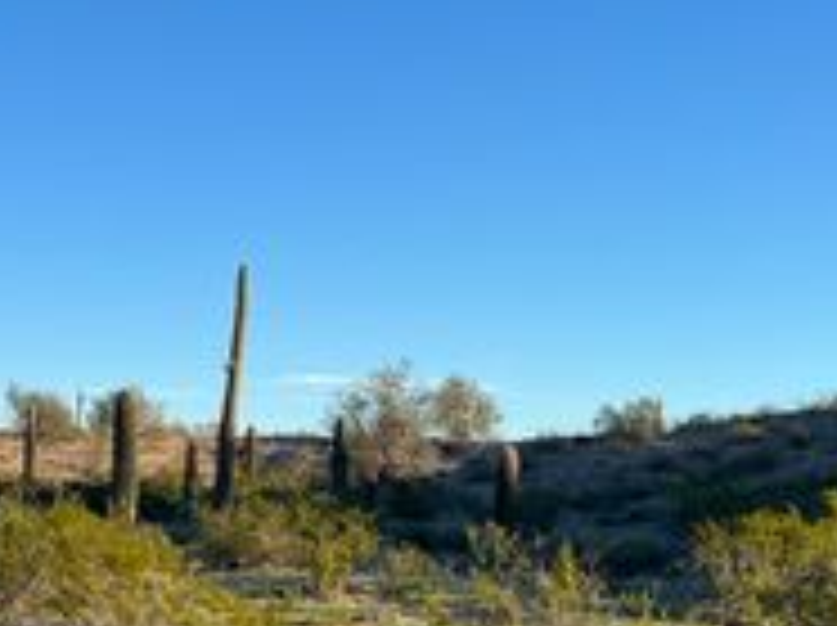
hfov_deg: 25.8
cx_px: -81
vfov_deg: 20.2
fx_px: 1690
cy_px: 646
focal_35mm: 70
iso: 50
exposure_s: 1/1404
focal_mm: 5.1
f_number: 1.6
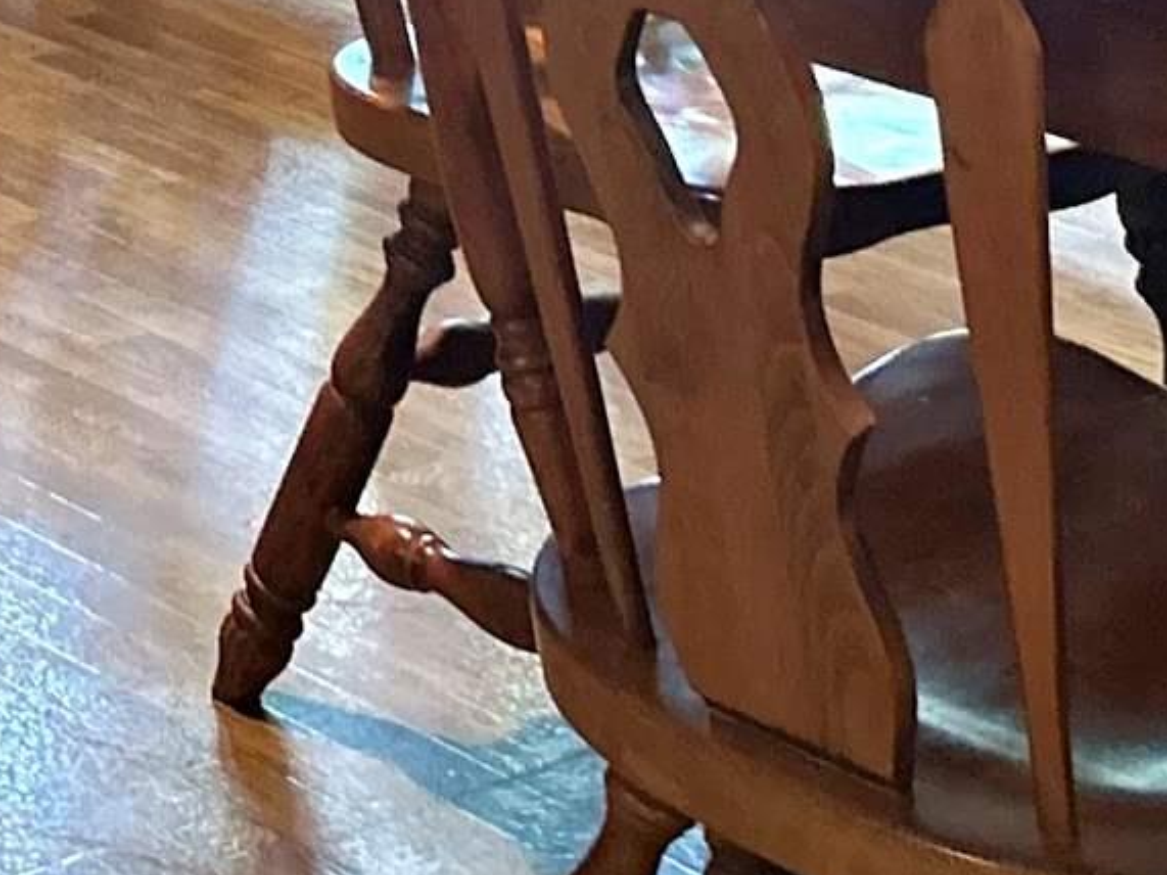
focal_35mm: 140
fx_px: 4719
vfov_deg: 9.5
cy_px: -1202
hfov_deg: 13.4
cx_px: -521
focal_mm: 5.7
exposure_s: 1/60
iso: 320
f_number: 1.5
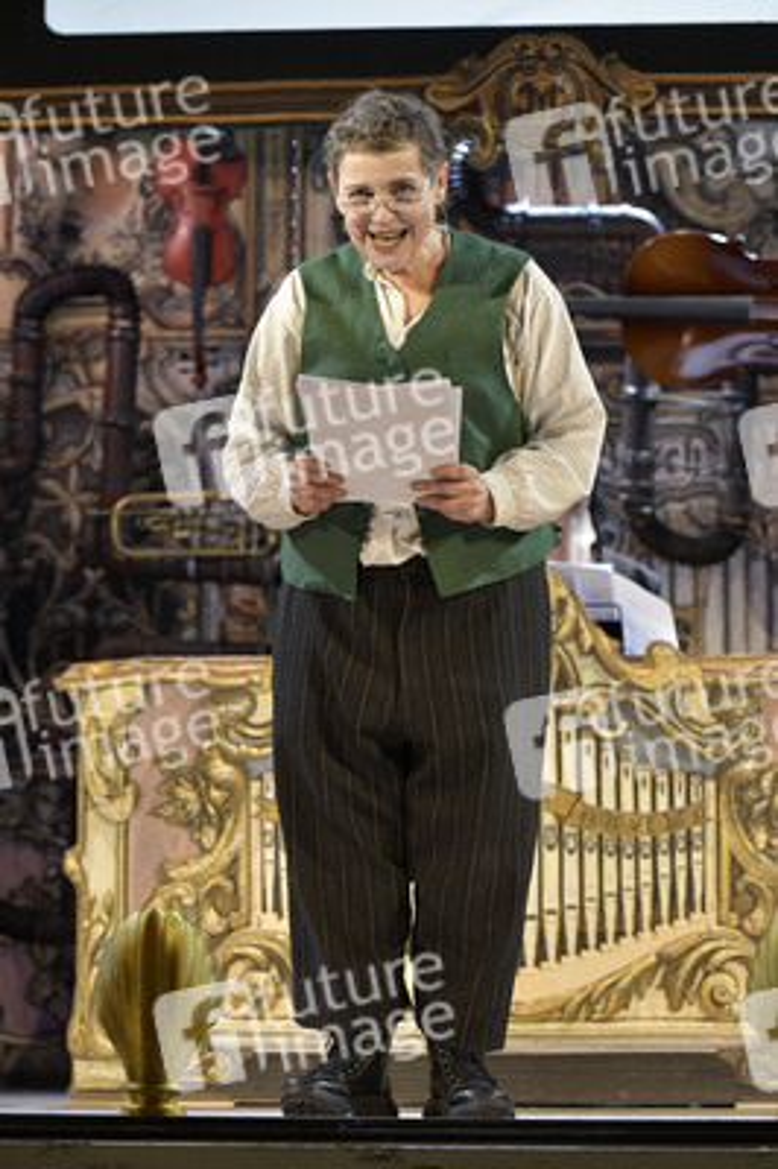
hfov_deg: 11.8
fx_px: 3767
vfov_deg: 17.7
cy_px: 584
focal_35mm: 116
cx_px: 389
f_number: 5
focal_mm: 116
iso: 3200
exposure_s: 1/250
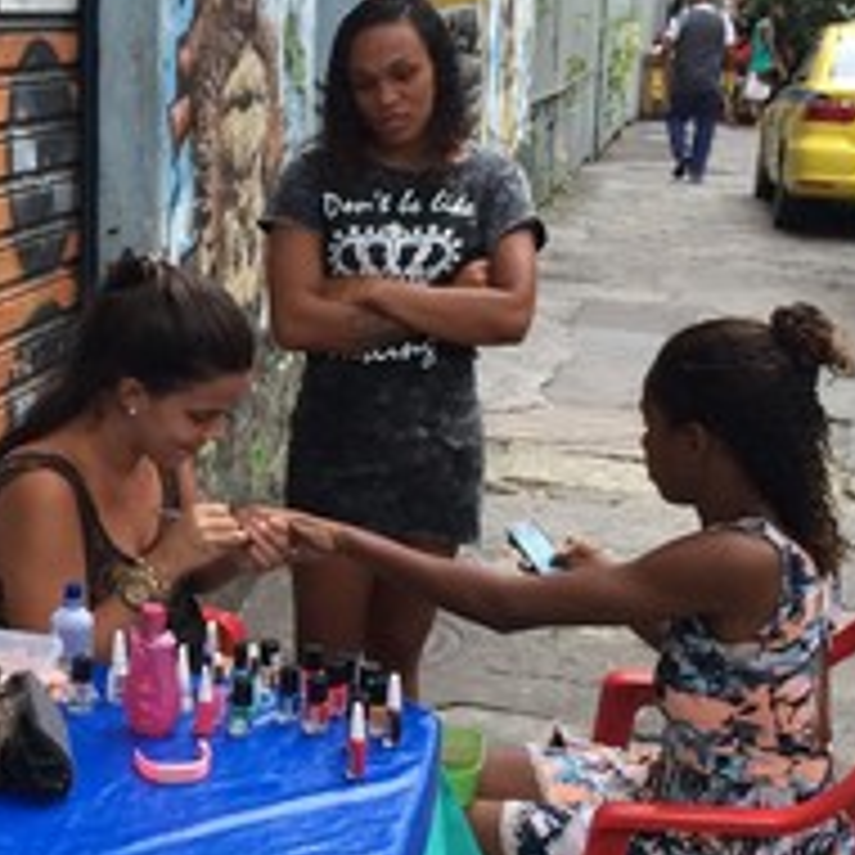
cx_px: 25
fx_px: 2040
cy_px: 441
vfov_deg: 23.7
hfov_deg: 22.8
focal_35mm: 73
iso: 40
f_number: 2.2
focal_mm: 4.15
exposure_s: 1/40
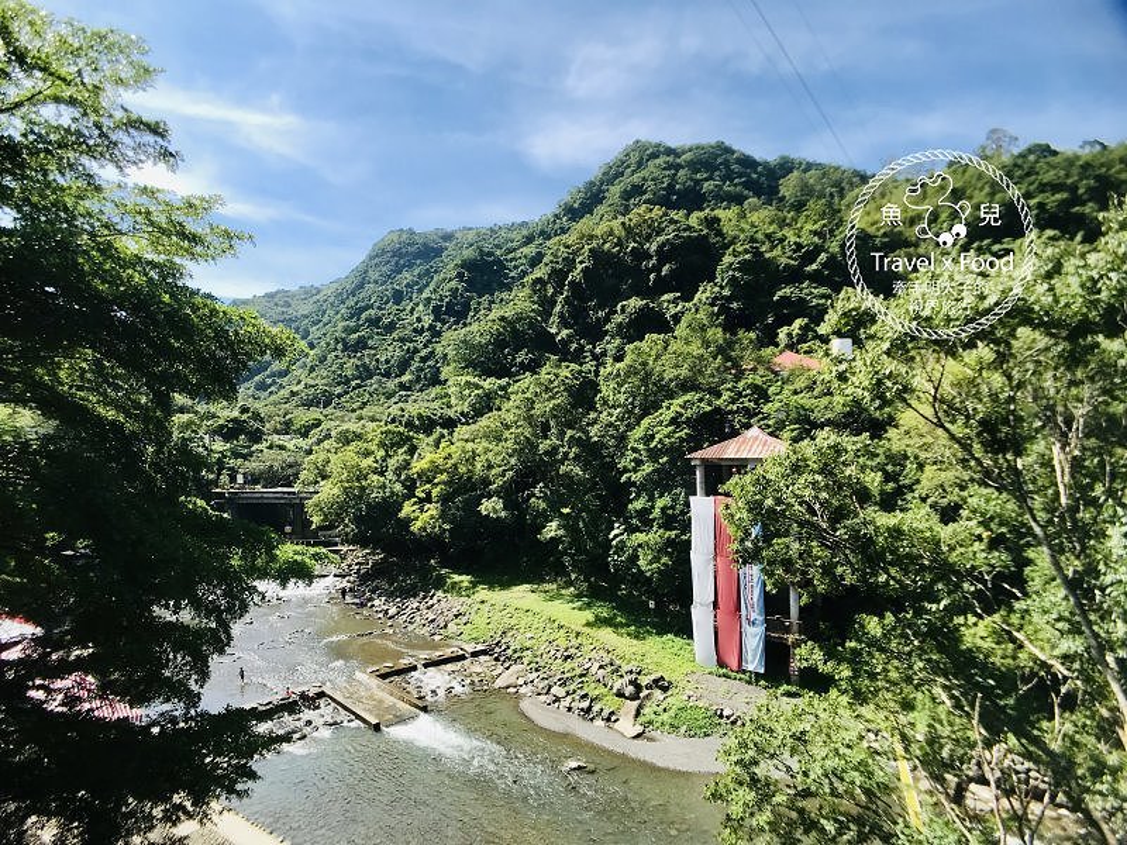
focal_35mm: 28
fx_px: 912
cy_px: 422
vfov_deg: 49.7
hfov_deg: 63.4
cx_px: 564
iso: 20
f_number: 1.8
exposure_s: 1/1368
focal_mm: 3.99
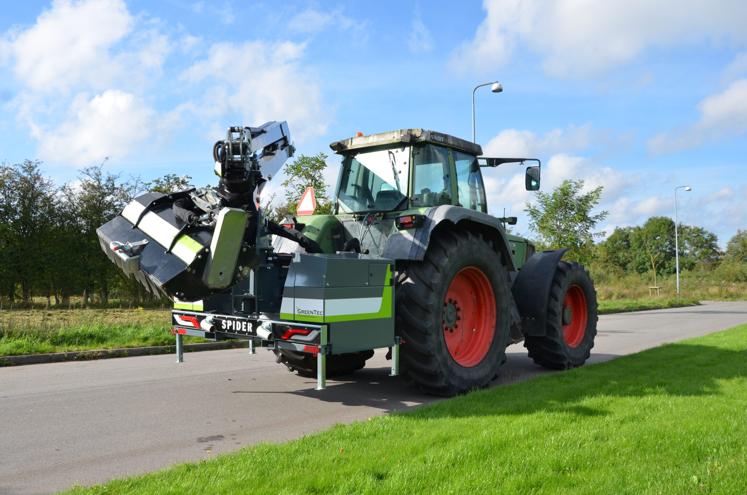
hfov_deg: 62.0
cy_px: 236
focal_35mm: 30
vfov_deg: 43.4
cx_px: 345
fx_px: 621
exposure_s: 1/250
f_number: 8
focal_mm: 18
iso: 125
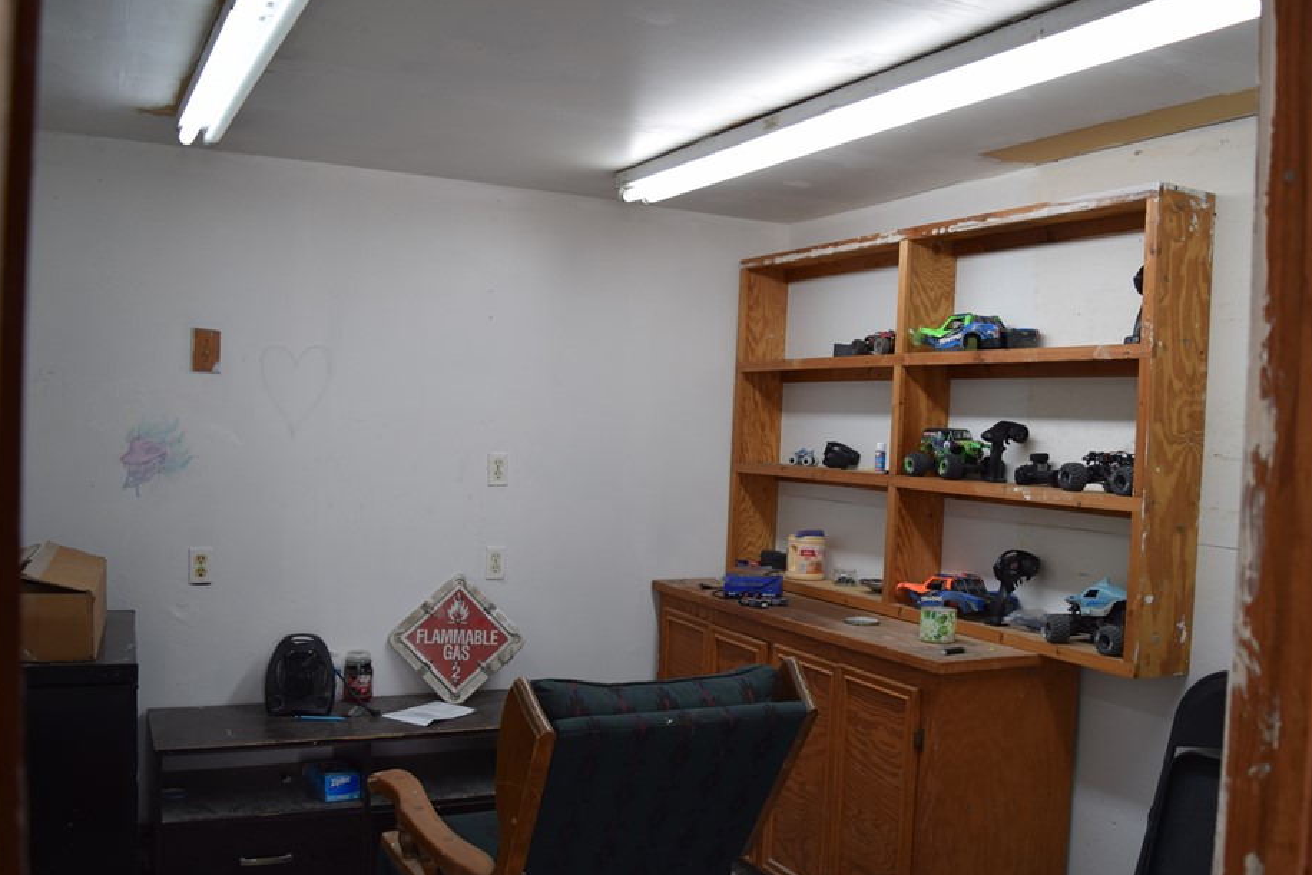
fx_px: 1166
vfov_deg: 41.1
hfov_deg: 58.6
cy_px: 491
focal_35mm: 32
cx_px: 713
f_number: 4.5
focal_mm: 18
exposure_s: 1/80
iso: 400
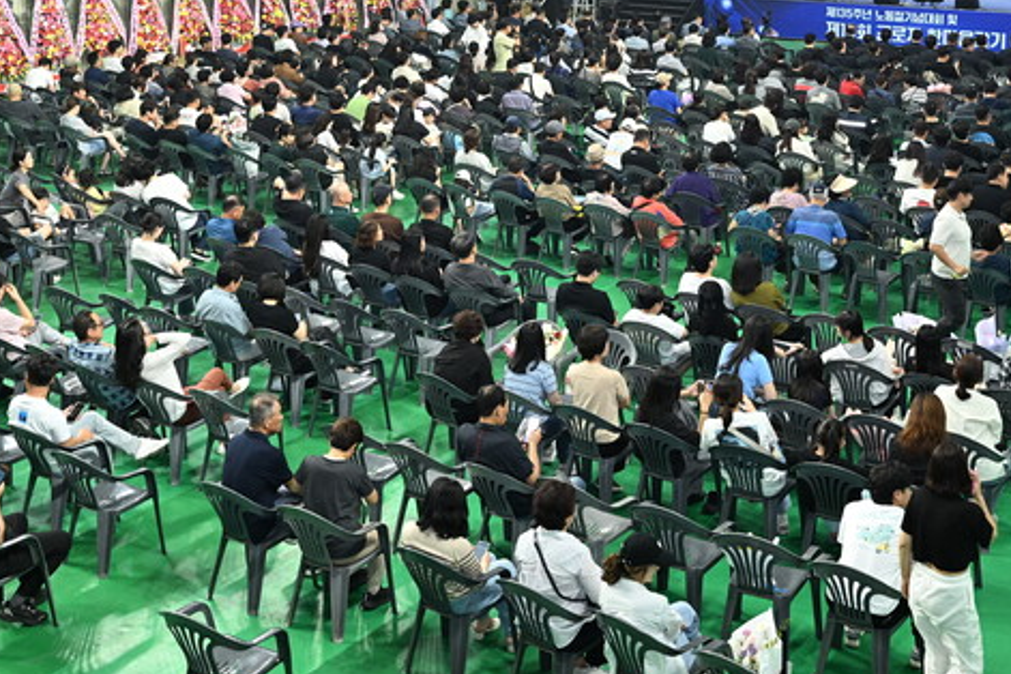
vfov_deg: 23.2
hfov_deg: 35.6
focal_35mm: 56
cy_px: 0
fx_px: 1573
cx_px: 550
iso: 1000
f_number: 4
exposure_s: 1/200
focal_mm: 27.5
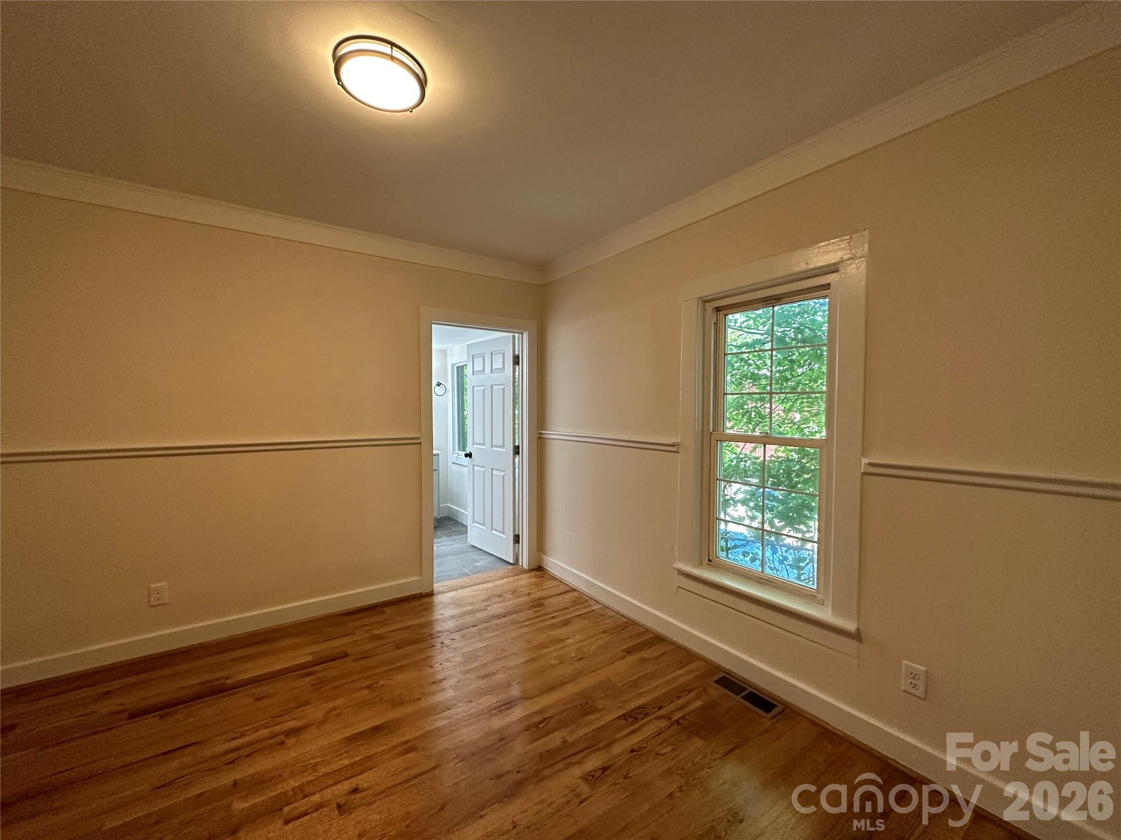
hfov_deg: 102.1
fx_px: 453
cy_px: 420
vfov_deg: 85.7
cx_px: 560
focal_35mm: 14
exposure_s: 1/120
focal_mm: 2.22
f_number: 2.2
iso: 320
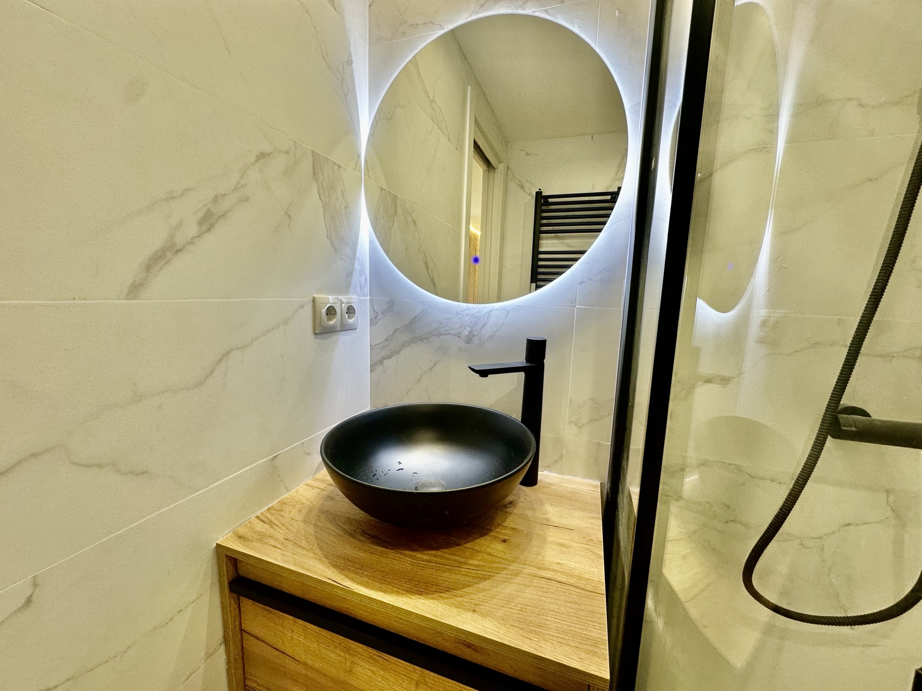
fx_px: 373
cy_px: 346
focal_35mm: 14
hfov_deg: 102.1
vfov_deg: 85.7
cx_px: 461
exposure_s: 1/100
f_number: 2.2
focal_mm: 2.22
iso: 100
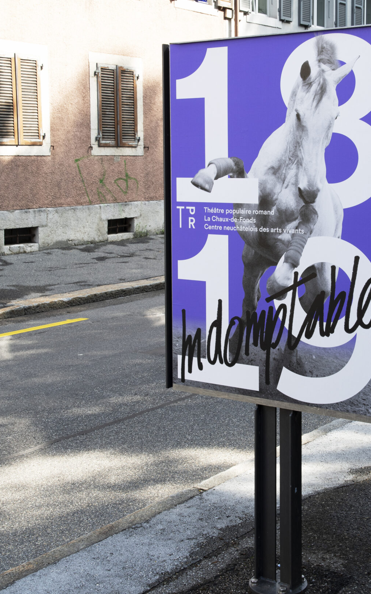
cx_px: 263
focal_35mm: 61
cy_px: 254
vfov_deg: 33.6
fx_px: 983
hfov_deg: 21.2
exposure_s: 1/100
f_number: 6.3
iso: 125
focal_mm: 27
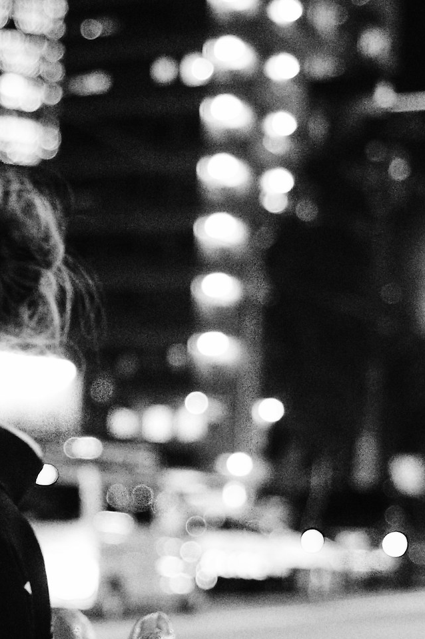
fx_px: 1775
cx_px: -61
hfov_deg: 13.3
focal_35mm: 100
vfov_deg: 20.2
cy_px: 518
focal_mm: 40
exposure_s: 1/100
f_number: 3.2
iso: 5000
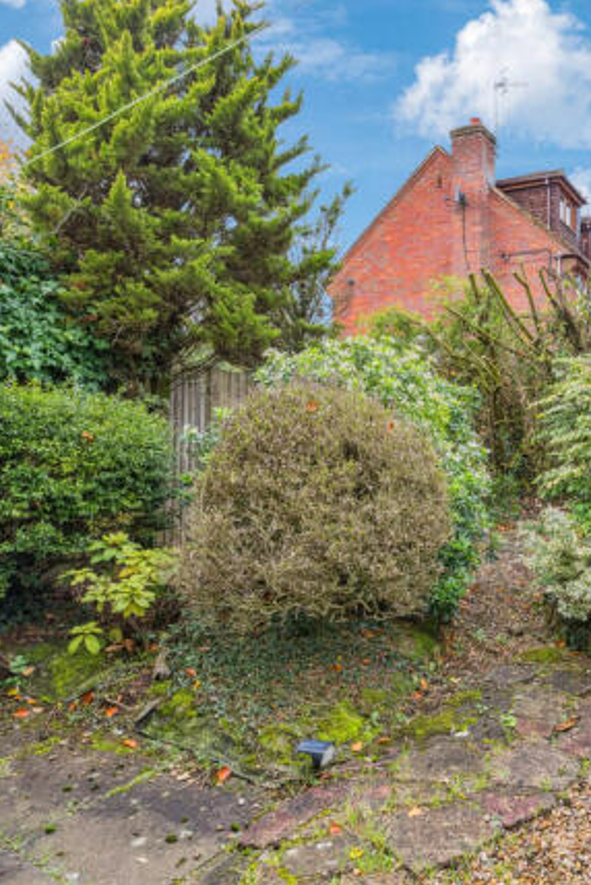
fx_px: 639
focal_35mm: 26
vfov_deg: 69.4
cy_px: 446
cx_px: 495
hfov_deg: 46.3
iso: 800
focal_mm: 17
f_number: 6.3
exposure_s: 1/200
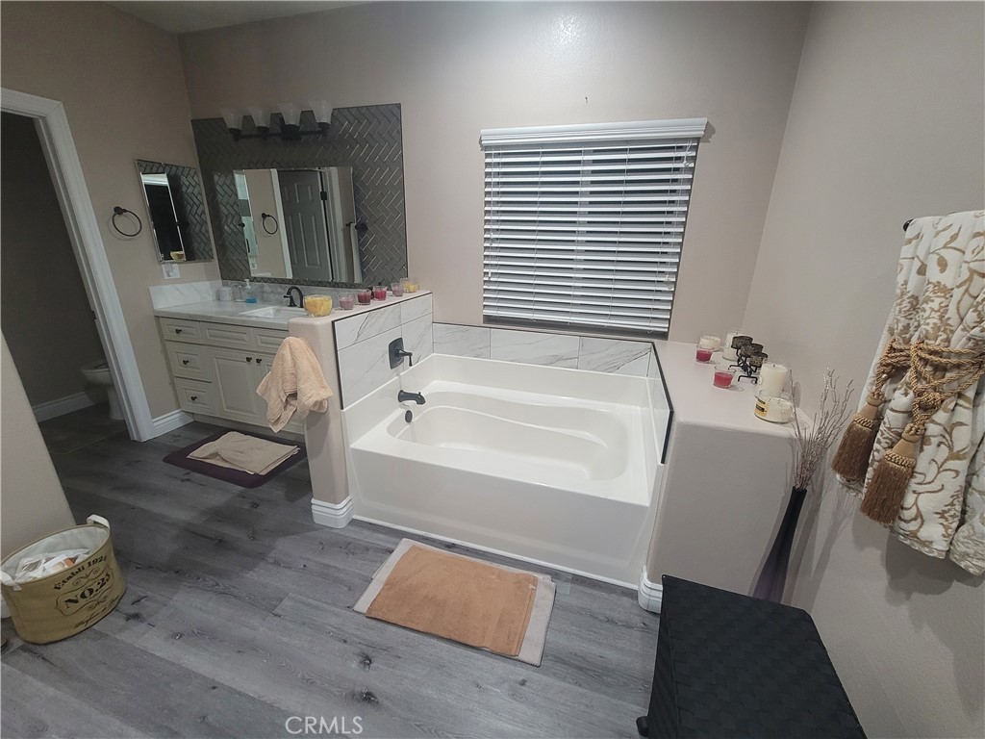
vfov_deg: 89.9
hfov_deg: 106.2
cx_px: 492
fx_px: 370
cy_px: 370
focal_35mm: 13
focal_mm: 2.2
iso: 320
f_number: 2.2
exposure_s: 1/40
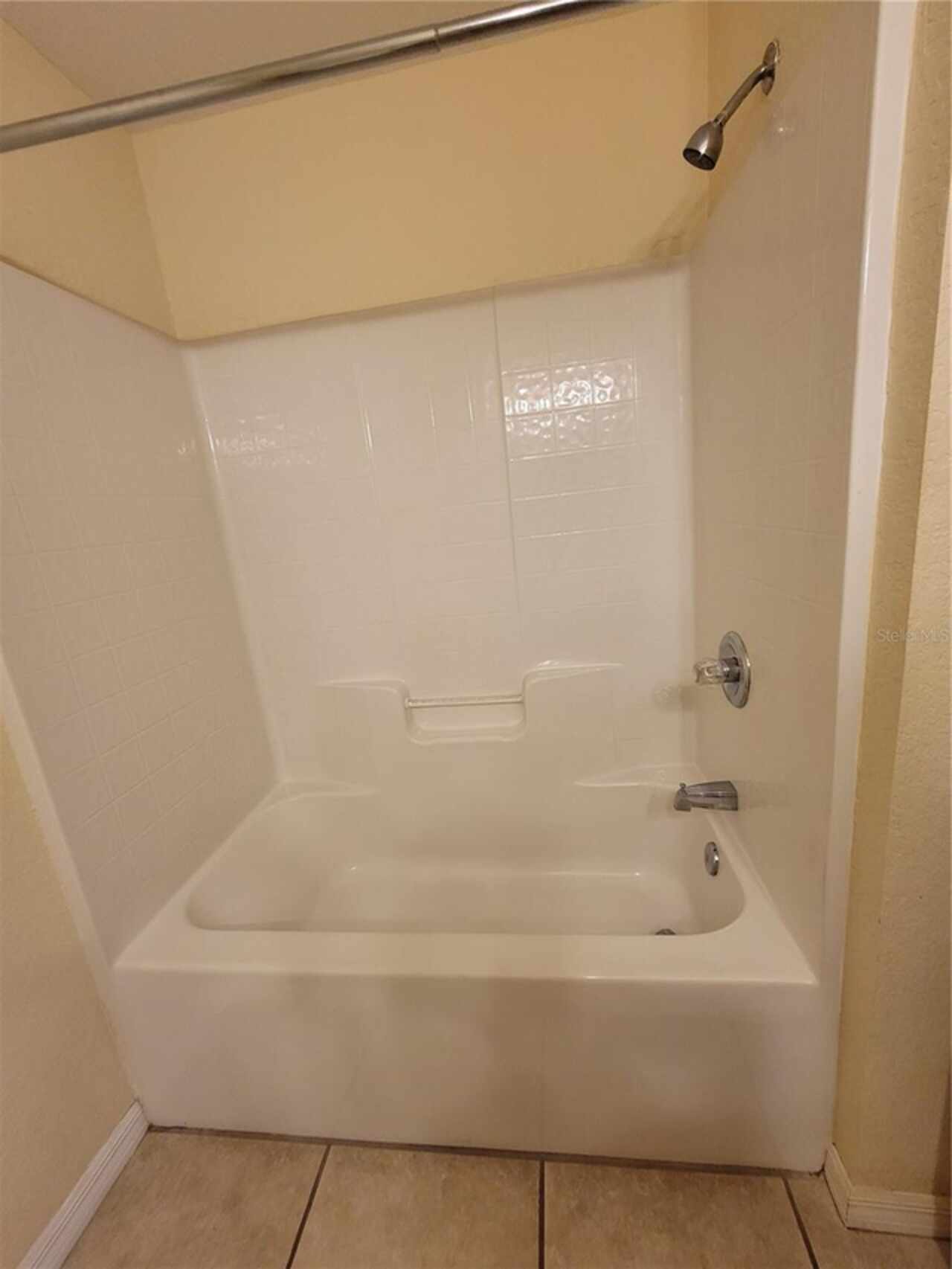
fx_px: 477
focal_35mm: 13
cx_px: 476
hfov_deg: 89.9
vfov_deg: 106.2
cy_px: 634
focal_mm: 2.2
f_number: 2.2
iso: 320
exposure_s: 1/60
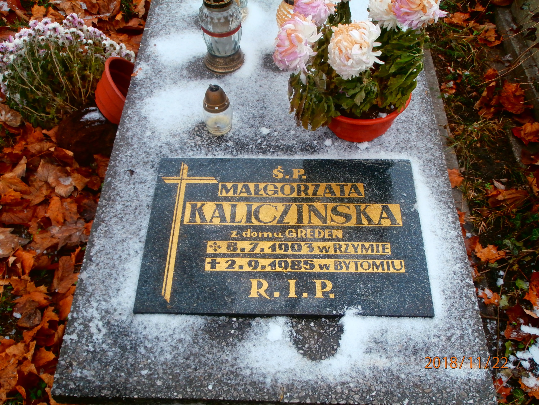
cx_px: 270
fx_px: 592
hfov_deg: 49.0
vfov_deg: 37.7
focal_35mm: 38
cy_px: 202
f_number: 3.9
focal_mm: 6.67
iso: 100
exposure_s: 1/80
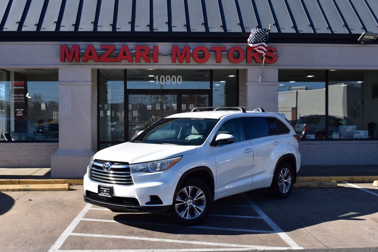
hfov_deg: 43.6
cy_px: 126
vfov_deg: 29.8
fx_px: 472
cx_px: 189
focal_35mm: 45
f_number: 11
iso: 400
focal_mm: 30
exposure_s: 1/500
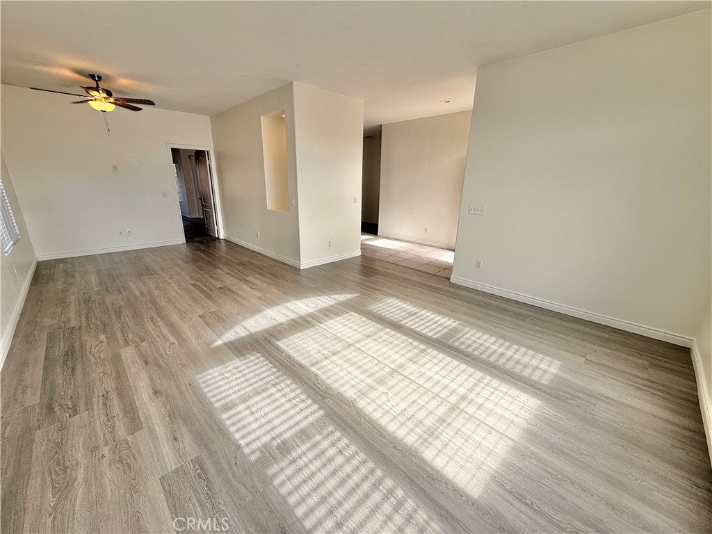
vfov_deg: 85.7
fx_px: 288
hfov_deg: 102.1
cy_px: 267
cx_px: 356
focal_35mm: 14
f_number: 2.2
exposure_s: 1/186
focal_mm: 2.22
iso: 50
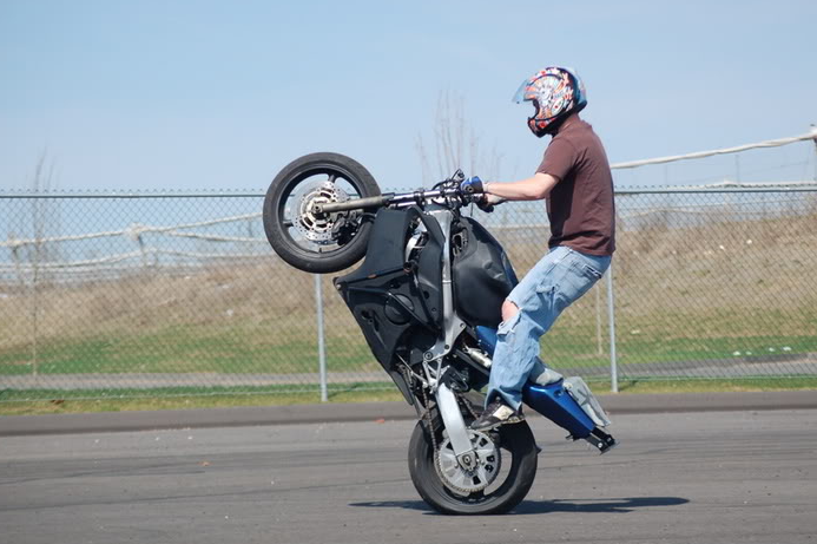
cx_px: 460
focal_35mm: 194
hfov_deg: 10.6
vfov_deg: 7.1
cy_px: 281
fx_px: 4399
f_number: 5.6
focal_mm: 112
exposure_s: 1/500
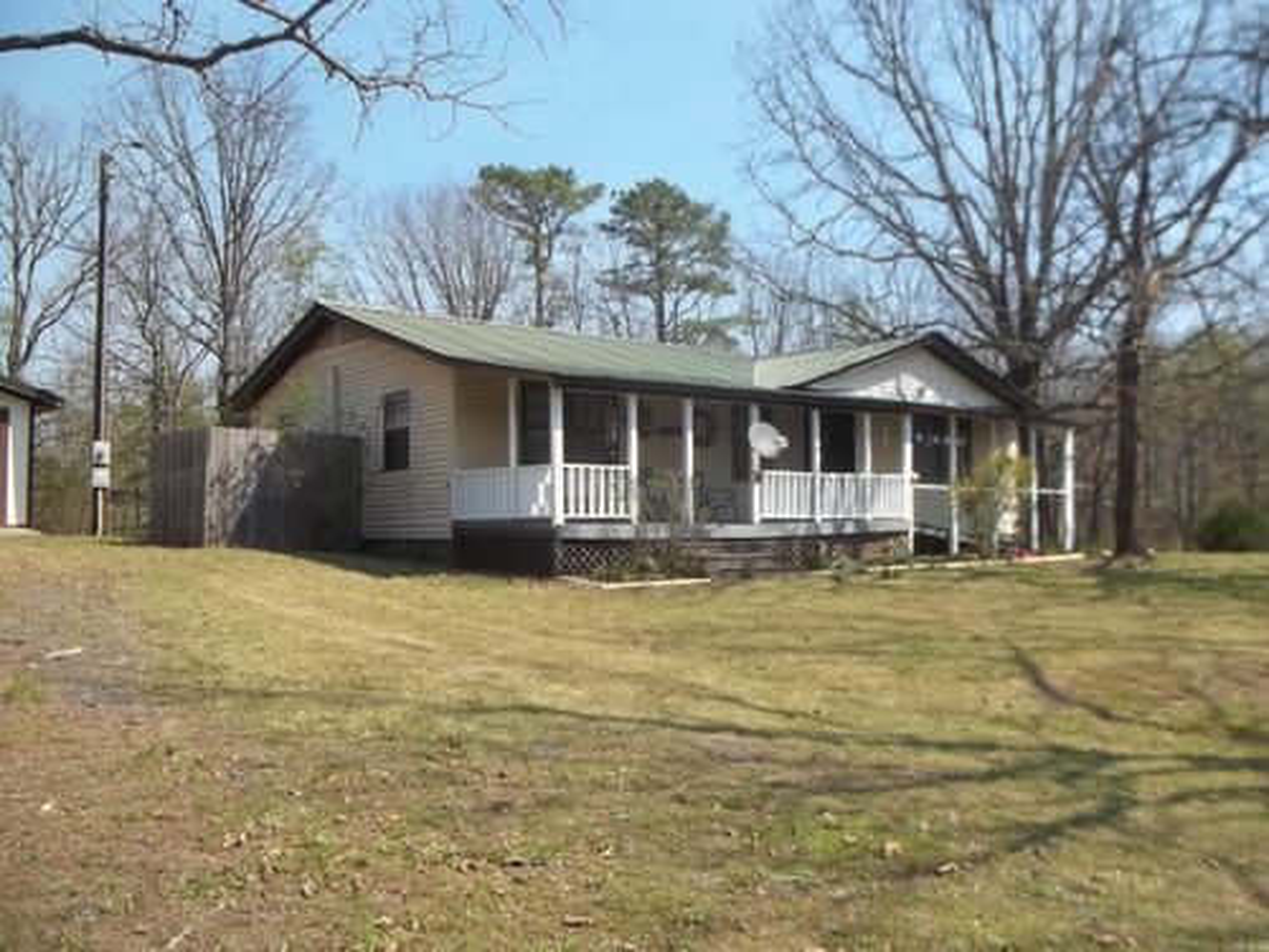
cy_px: 476
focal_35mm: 33
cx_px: 634
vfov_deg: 42.9
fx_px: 1210
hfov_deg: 55.4
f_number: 8
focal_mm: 5.9
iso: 64
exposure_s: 1/100
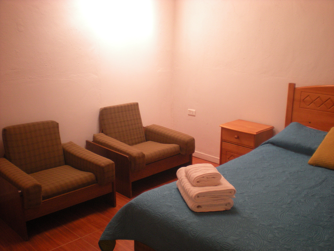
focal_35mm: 38
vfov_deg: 37.7
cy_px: 126
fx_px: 367
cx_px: 167
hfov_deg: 49.0
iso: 194
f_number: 3.1
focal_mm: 6.3
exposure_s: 1/69.2
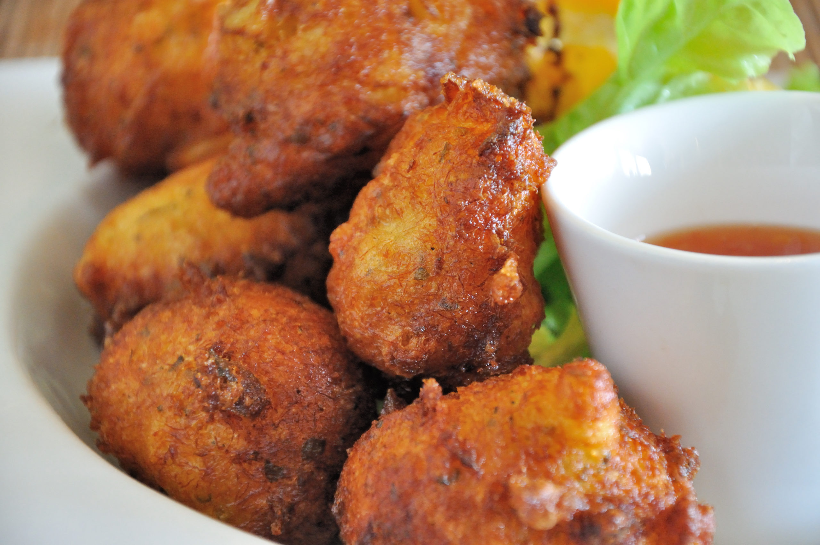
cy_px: 272
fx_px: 3583
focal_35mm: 158
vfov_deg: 8.7
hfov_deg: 13.1
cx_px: 410
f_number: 5.6
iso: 1600
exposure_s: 1/25
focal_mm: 105
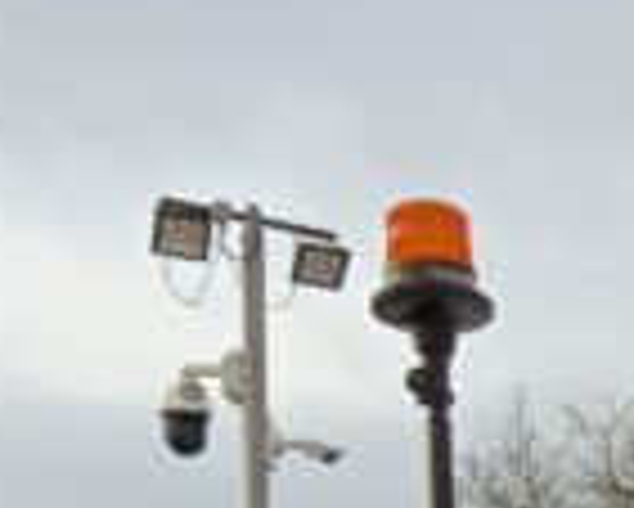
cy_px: 1591
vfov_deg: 6.7
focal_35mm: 205
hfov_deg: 8.5
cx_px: 1623
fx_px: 3849
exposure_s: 1/171
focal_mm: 3
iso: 16
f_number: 1.8
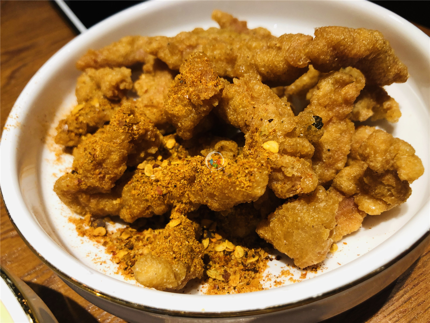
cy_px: 162
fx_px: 348
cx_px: 215
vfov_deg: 49.7
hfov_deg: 63.4
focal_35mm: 28
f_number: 1.8
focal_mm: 3.99
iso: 40
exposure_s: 1/20
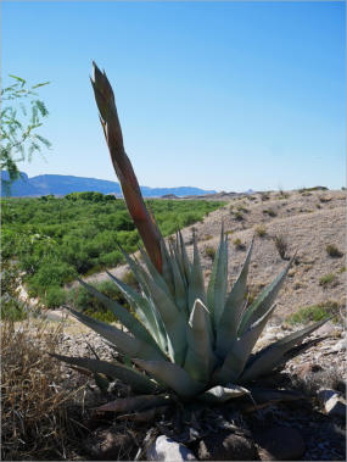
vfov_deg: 46.8
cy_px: 231
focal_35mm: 40
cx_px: 174
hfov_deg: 36.0
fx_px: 534
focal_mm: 20
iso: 200
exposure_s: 1/320
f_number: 9
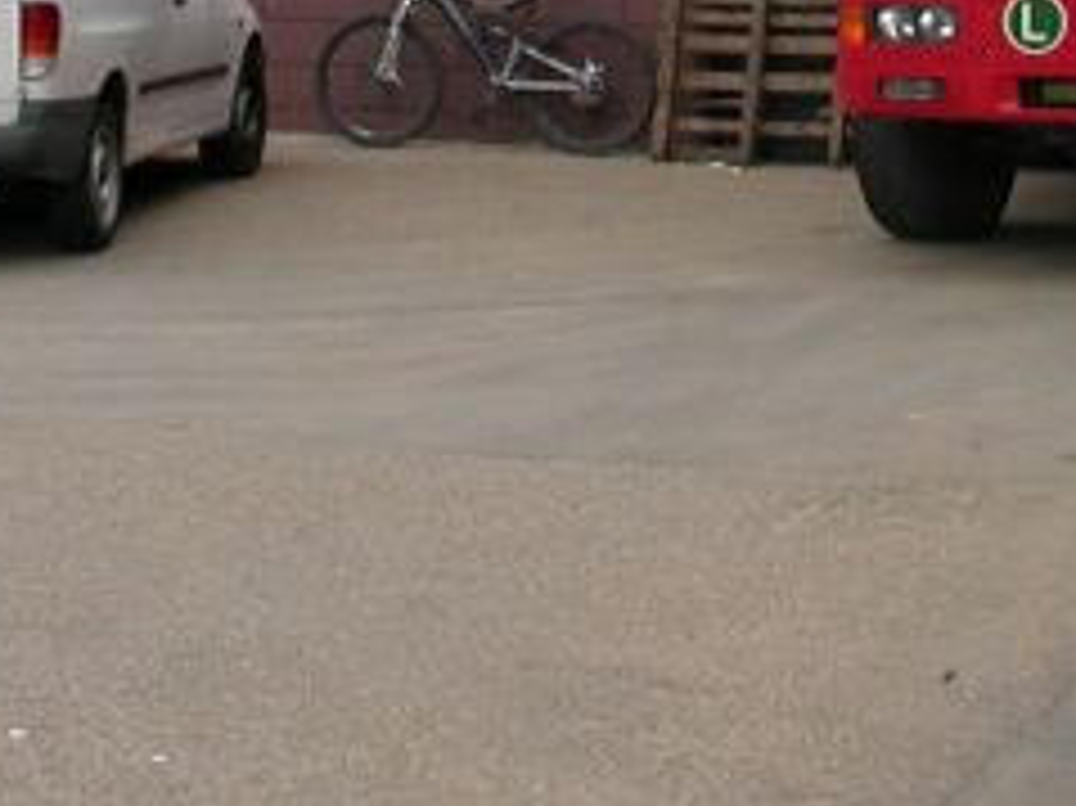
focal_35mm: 124
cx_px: 513
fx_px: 3852
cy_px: -392
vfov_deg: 11.5
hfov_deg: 15.9
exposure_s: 1/226
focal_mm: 5.6
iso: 100
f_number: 4.5
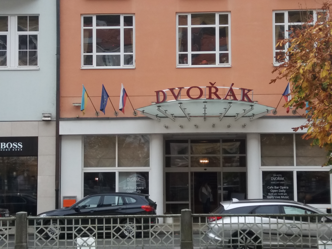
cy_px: 124
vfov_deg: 49.7
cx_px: 166
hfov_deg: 63.4
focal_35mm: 28
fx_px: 269
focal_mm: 3.7
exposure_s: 1/384
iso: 64
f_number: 1.9
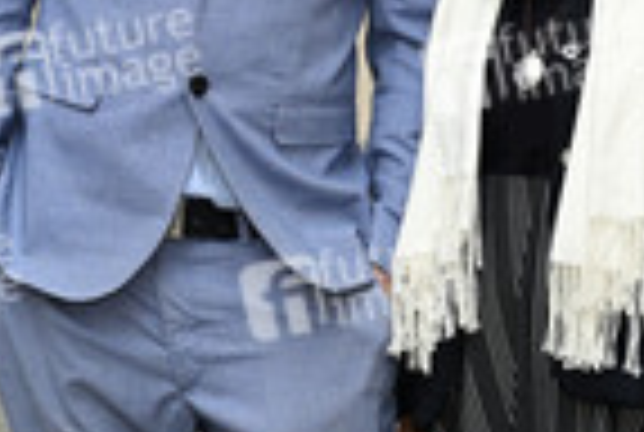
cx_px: 417
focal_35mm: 173
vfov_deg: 7.9
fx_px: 3101
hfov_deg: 11.8
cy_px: -50
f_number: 3.5
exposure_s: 1/200
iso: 640
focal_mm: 55
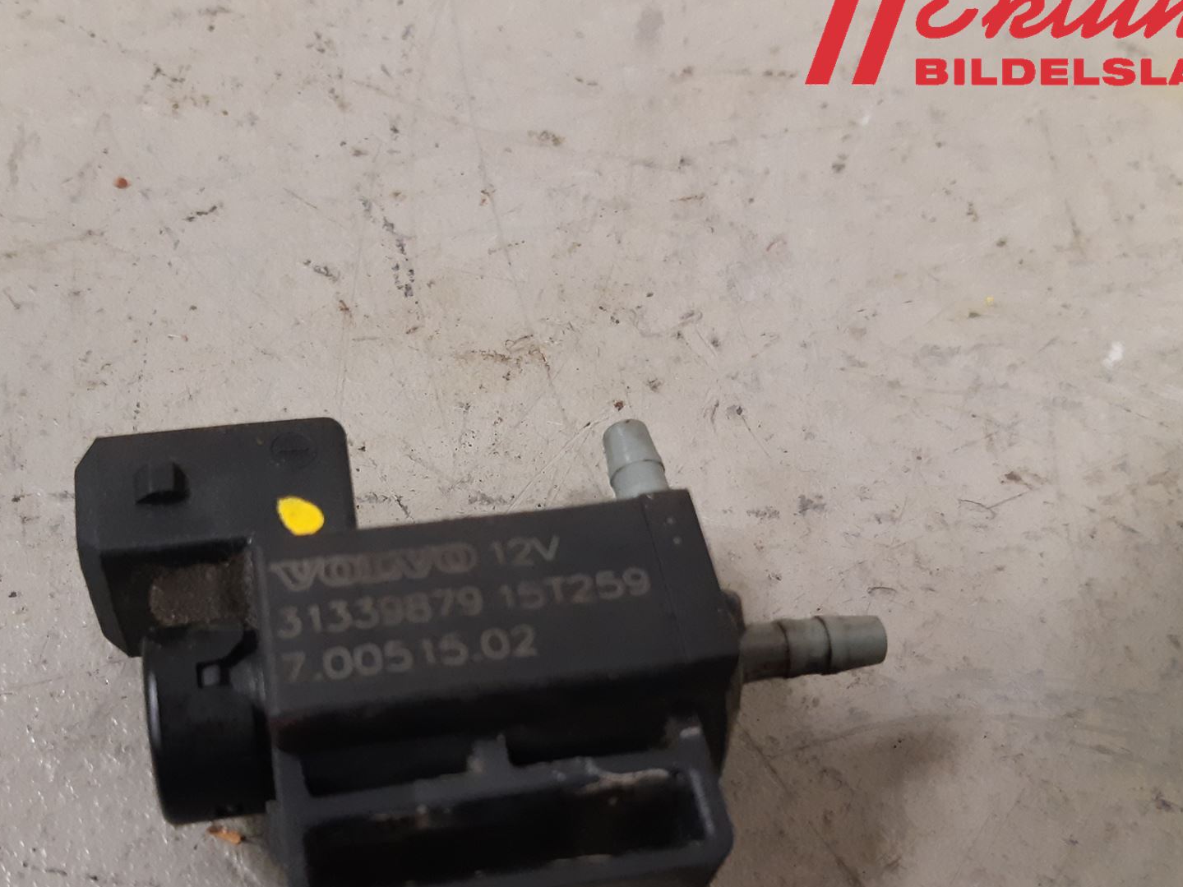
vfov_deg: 38.3
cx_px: 468
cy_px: 577
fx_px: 1264
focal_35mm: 37
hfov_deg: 49.8
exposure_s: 1/50
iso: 250
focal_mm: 3.93
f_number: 1.7
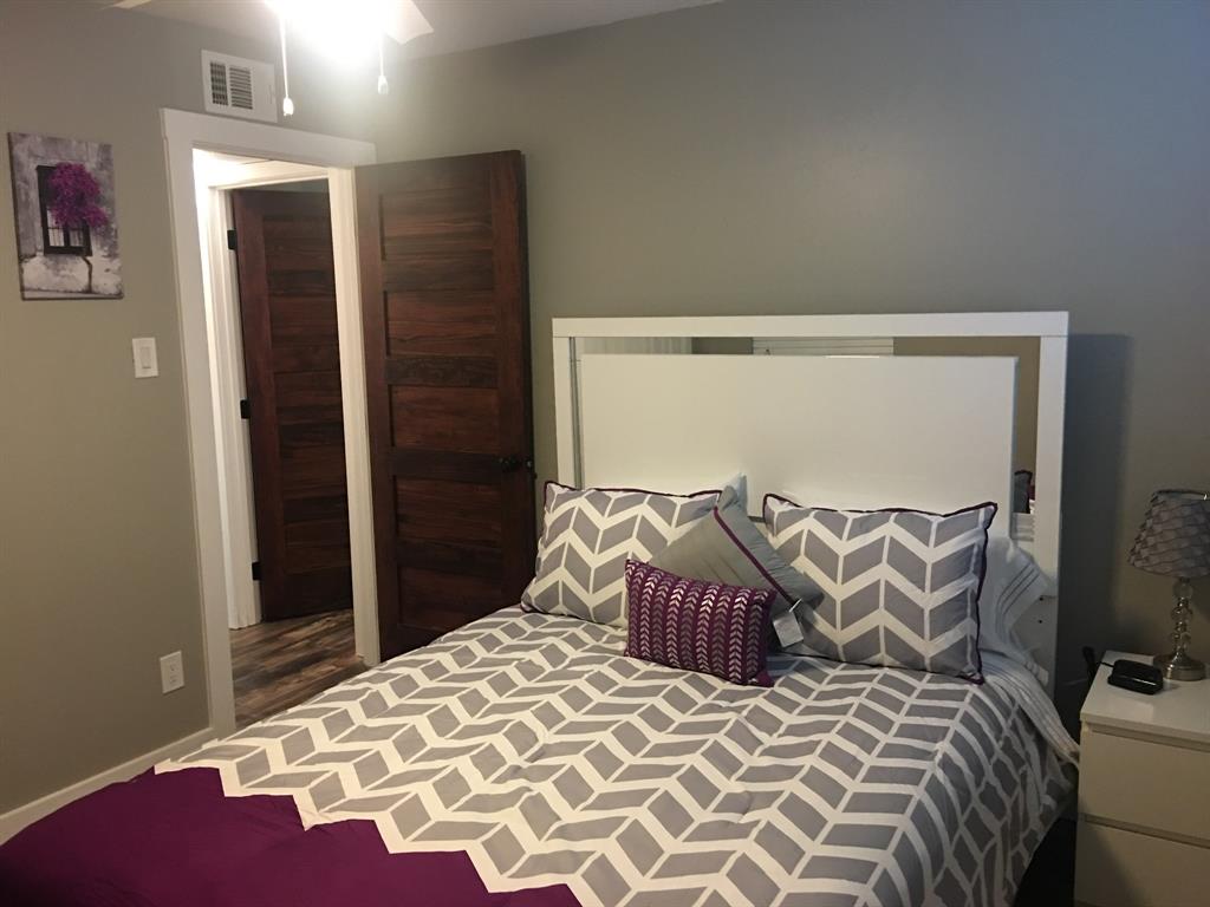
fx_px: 1014
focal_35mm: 29
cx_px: 605
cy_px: 454
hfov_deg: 61.7
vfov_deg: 48.2
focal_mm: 4.15
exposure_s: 1/4
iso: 50
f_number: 2.2
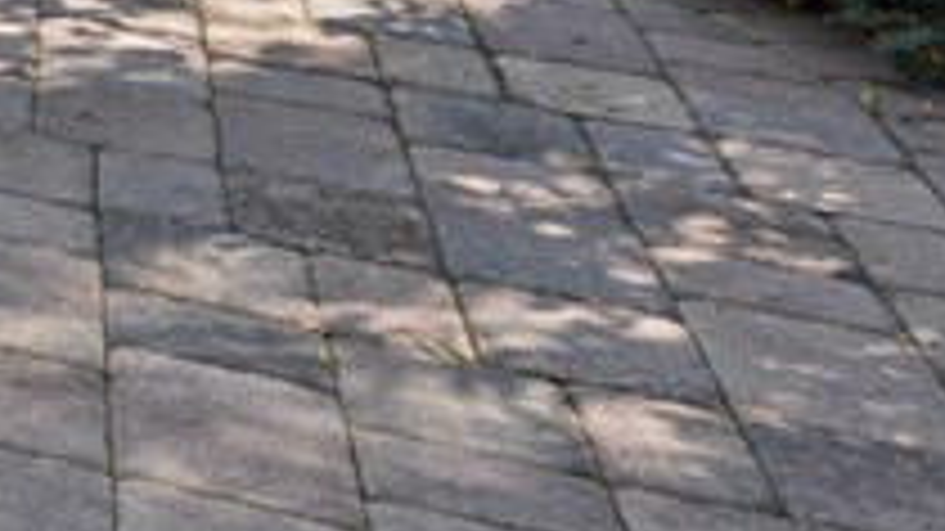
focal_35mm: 92
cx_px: -1199
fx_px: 2305
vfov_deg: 10.4
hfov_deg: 15.4
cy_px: -920
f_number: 8
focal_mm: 17
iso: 250
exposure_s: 1/250
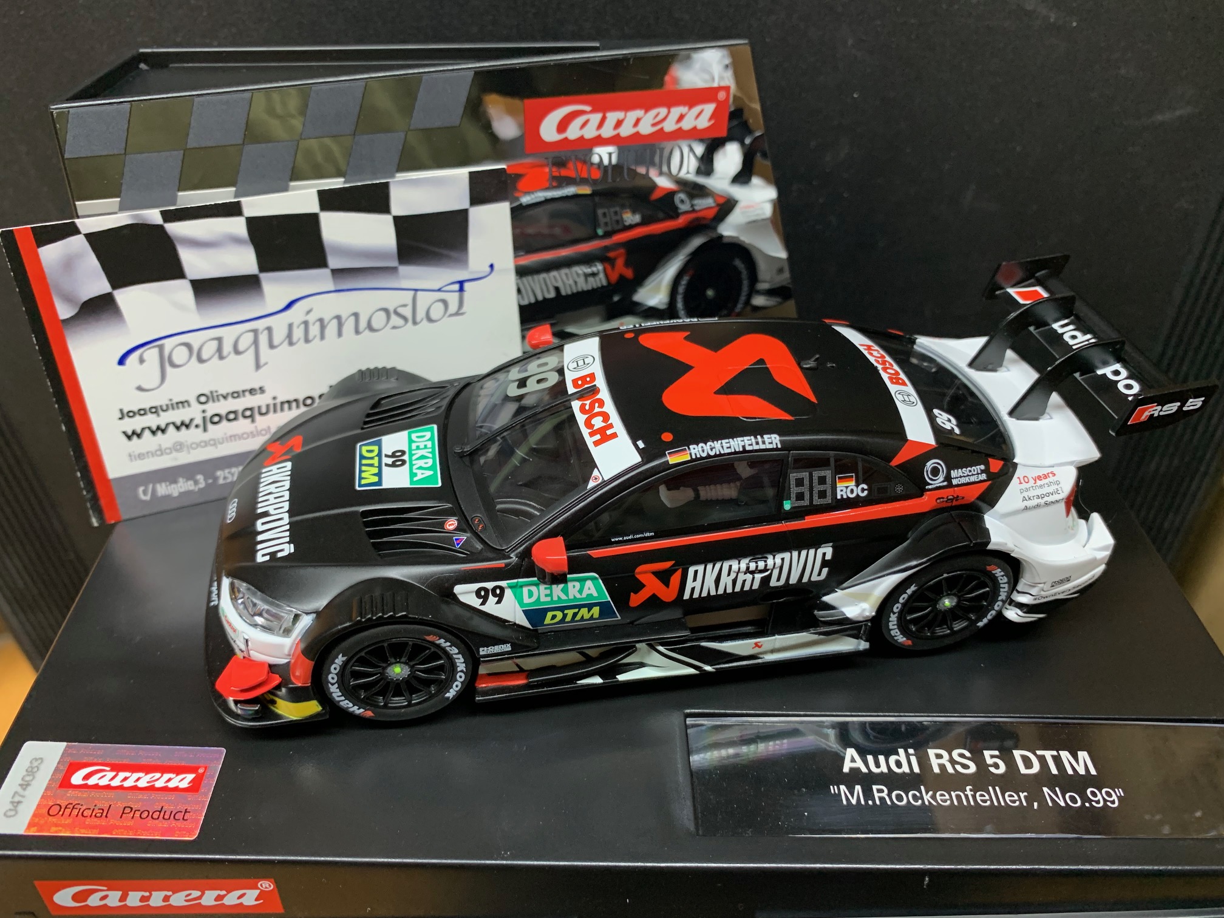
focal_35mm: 26
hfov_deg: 67.3
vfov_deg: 53.1
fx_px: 919
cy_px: 459
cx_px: 612
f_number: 1.8
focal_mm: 4.25
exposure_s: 1/50
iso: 160
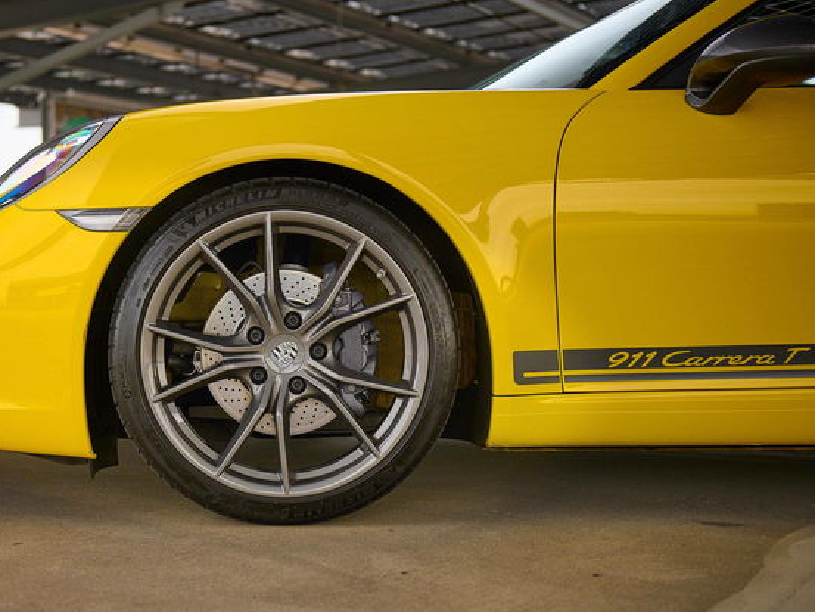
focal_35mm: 56
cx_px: 284
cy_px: 354
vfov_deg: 26.1
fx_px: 1319
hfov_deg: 34.1
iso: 800
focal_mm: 42
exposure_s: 1/1250
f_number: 2.8
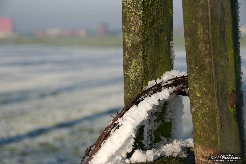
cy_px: 82
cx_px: 123
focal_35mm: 82
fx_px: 564
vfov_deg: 16.6
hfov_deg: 24.6
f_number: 5.6
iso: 100
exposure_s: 1/400
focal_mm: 55
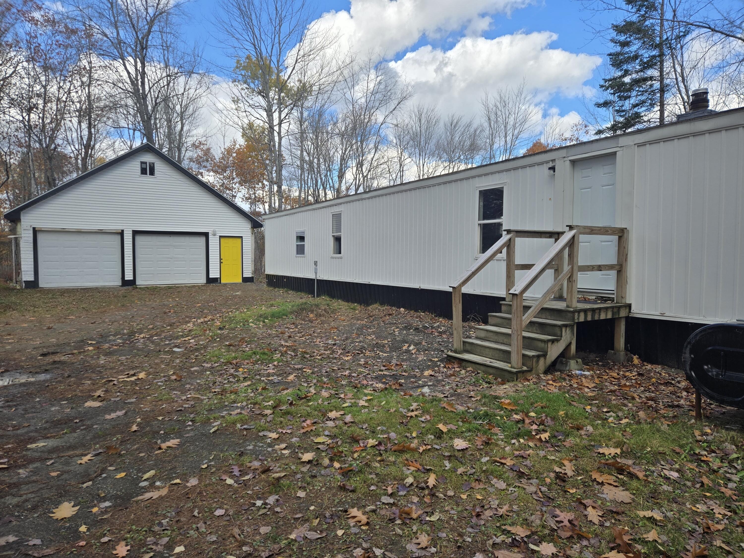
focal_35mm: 23
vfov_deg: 58.9
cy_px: 279
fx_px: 494
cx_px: 372
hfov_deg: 73.9
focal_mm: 5.4
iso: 25
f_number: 1.8
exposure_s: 1/1120
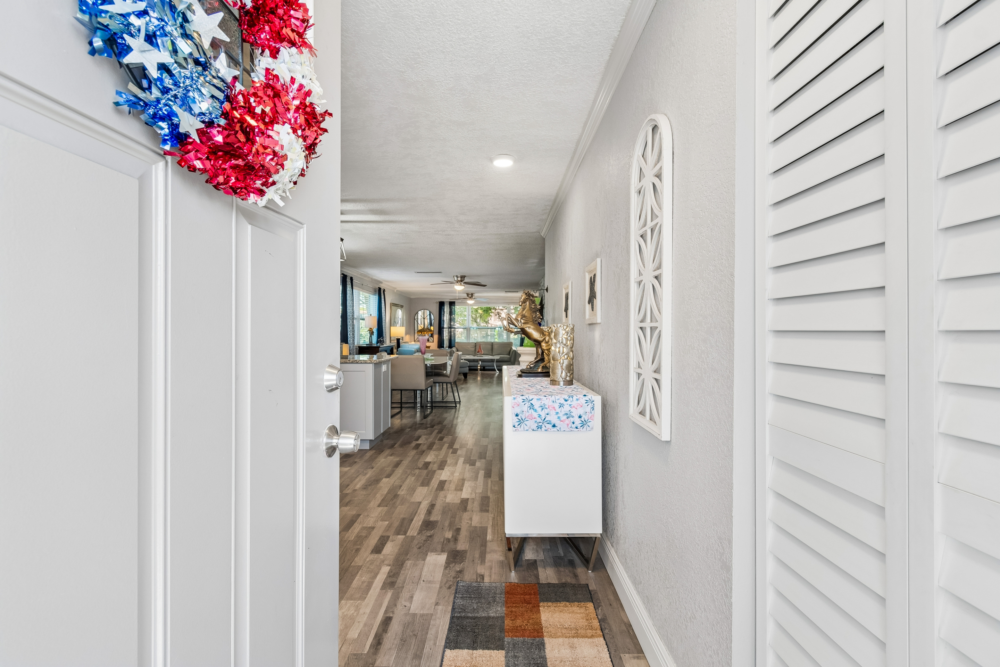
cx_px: 500
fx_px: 417
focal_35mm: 15
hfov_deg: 100.4
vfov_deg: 77.3
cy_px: 334
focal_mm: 10
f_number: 7.1
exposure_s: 1/80
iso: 100
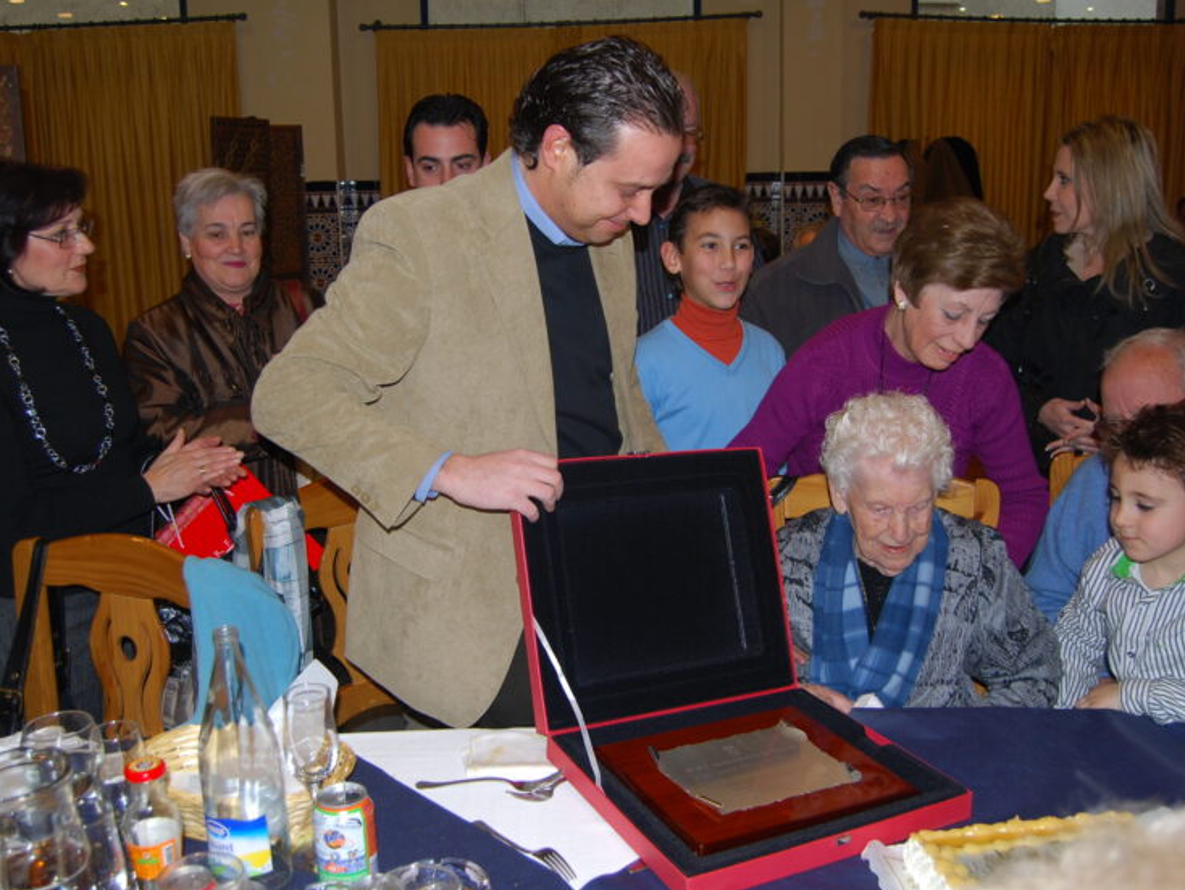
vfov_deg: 41.8
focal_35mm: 34
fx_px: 1164
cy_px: 414
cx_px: 567
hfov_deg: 53.9
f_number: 3.5
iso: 200
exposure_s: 1/60
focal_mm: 18
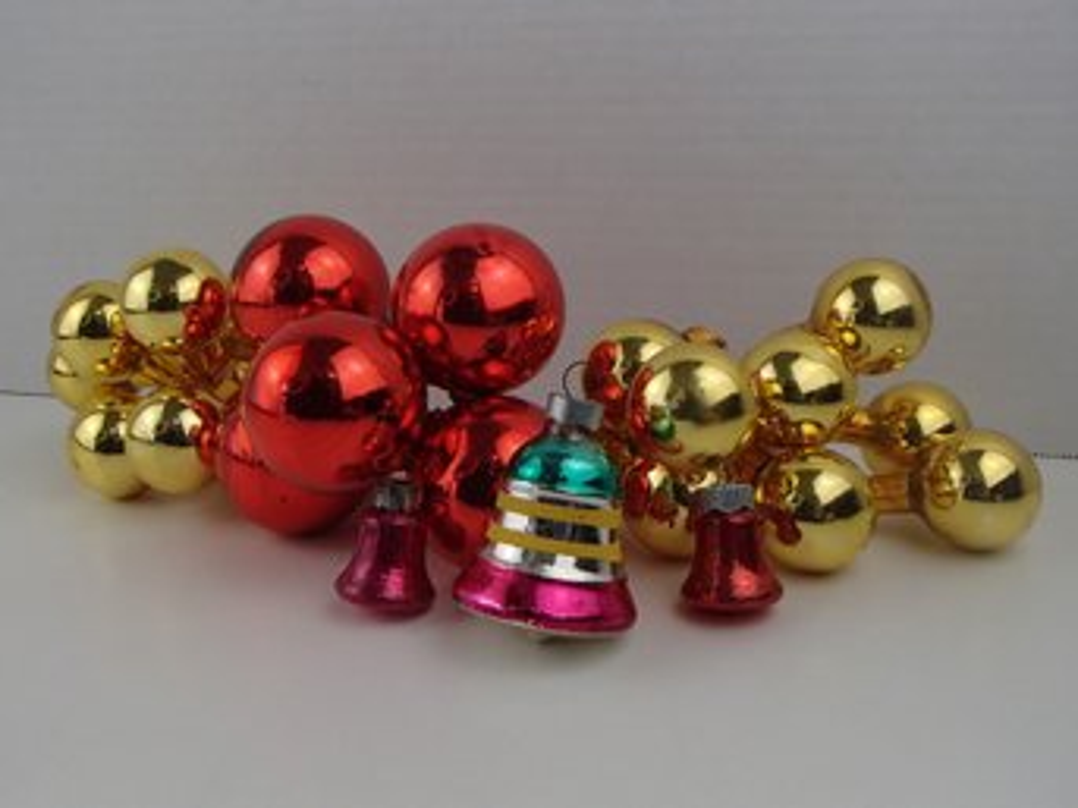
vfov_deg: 38.6
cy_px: 404
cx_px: 539
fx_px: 1152
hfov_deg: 50.2
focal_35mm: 37
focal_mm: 6.64
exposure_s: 1/160
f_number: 4.7
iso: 125
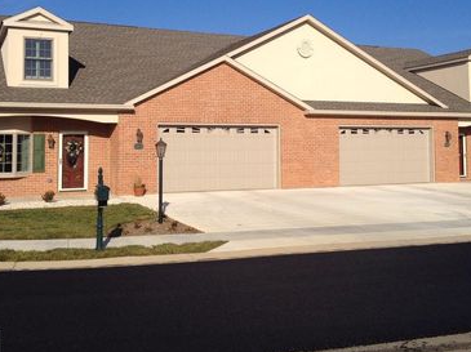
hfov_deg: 39.7
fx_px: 652
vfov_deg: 30.0
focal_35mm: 48
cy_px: 114
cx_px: 244
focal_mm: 4.28
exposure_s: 1/3067
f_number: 2.4
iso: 64
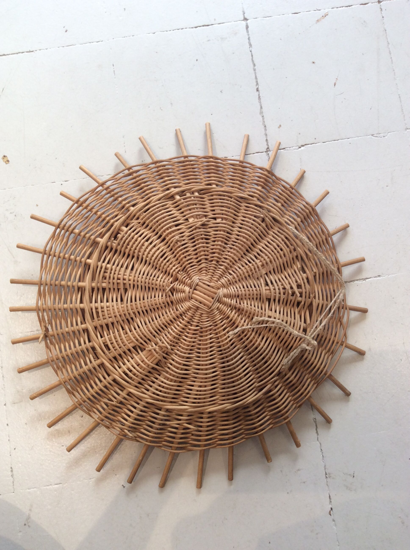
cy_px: 275
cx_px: 205
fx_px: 507
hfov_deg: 44.1
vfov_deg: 56.9
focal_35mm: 32
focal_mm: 3.3
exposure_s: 1/33
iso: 32
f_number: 2.4
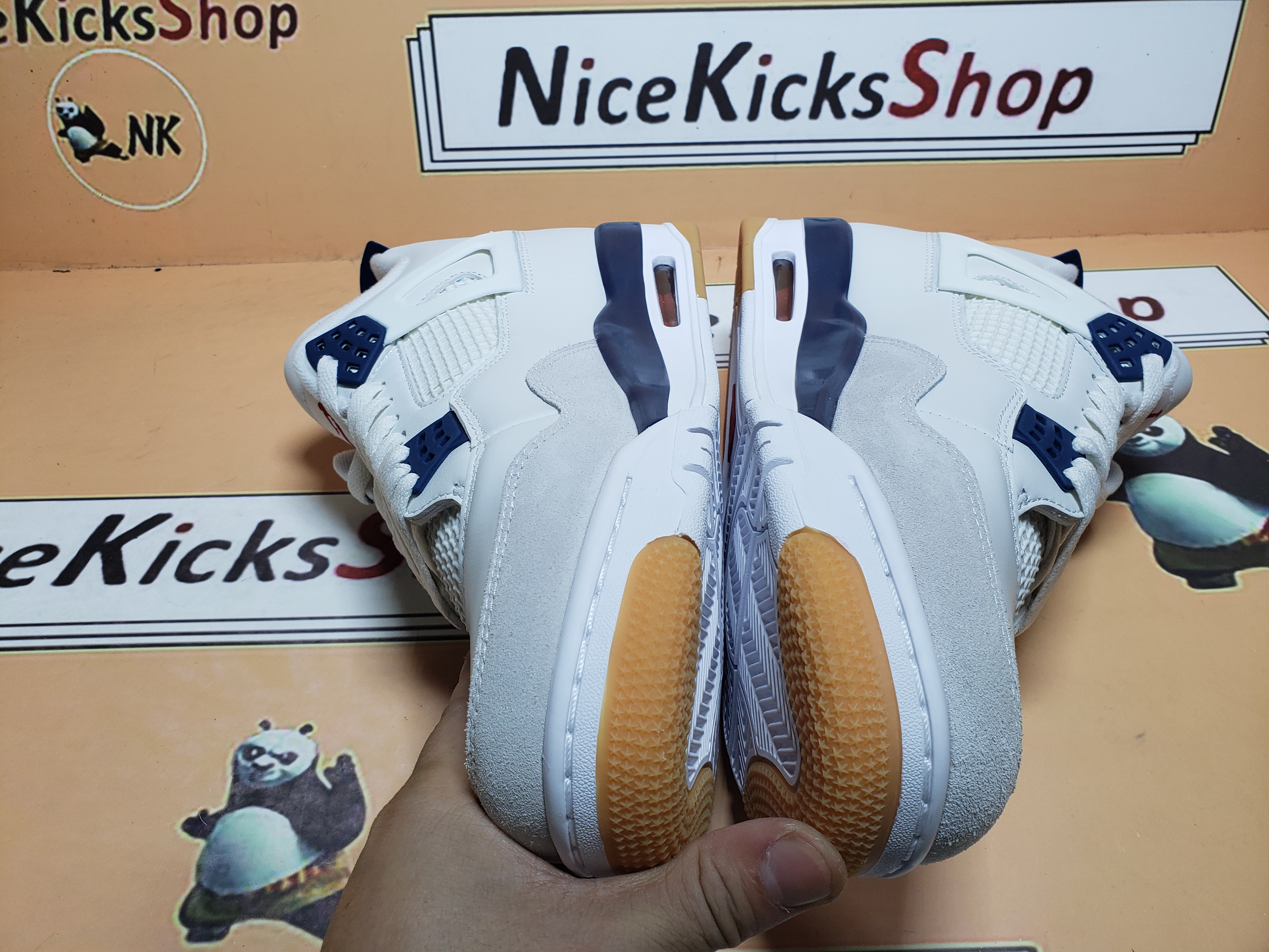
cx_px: 634
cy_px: 476
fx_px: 953
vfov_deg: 53.1
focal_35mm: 26
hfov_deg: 67.3
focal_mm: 4.3
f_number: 2.4
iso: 50
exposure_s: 1/308
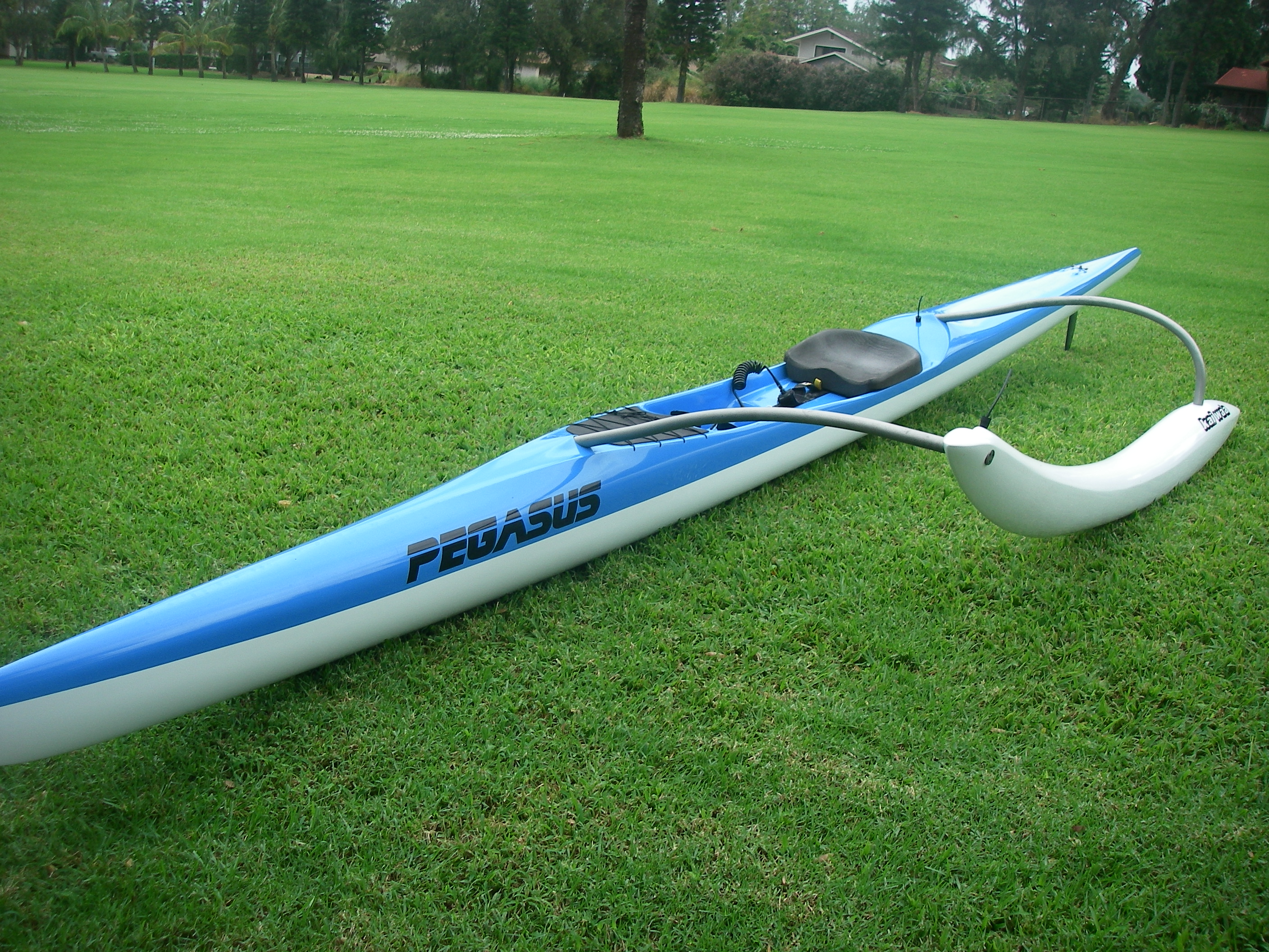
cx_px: 634
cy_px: 476
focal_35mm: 38
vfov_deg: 37.7
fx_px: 1393
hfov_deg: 49.0
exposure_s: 1/125
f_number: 3.3
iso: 64
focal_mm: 6.3
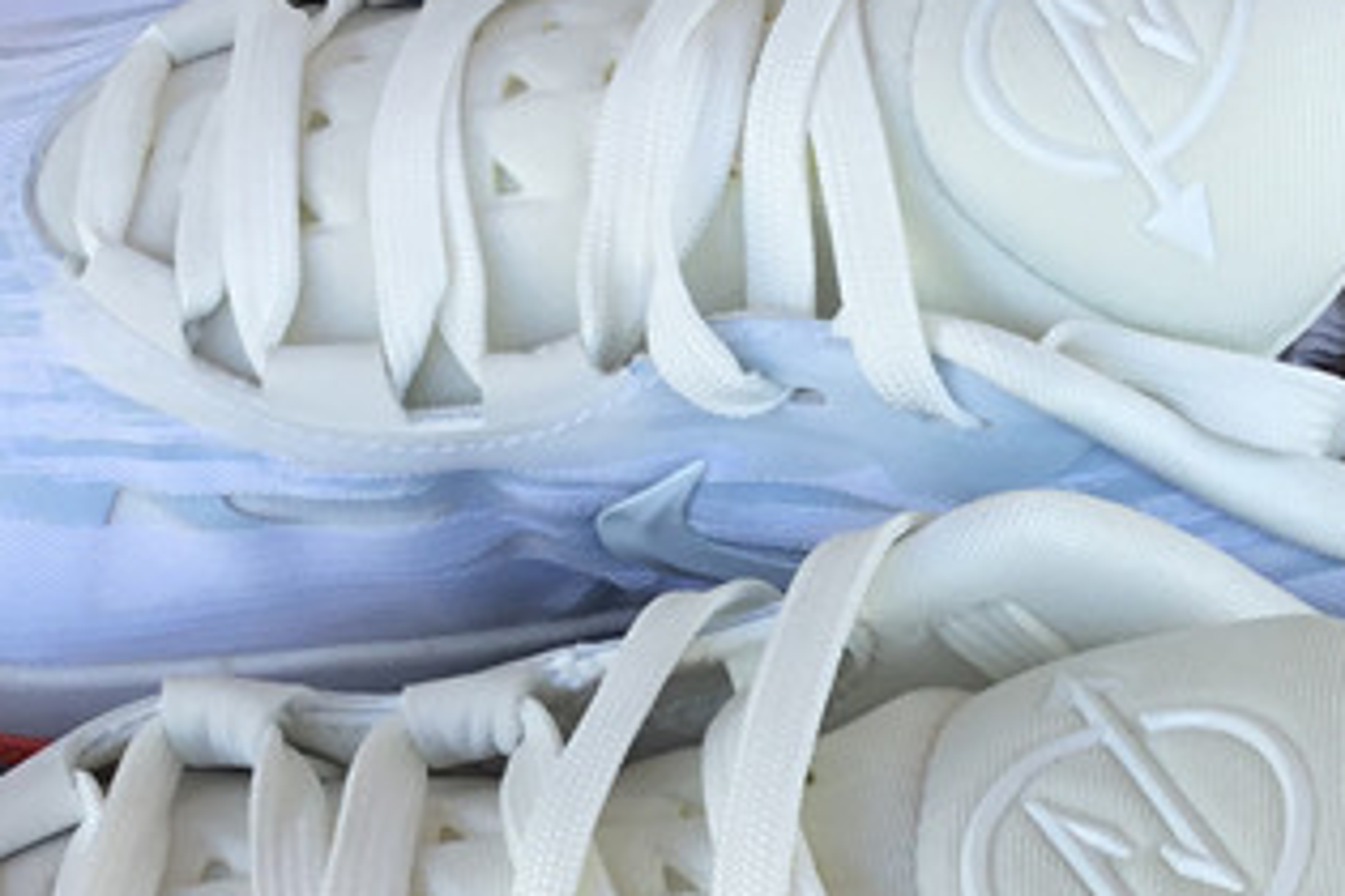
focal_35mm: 92
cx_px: 824
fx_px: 3437
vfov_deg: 14.8
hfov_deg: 22.1
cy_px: 702
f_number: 2.4
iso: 25
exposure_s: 1/199
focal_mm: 3.3
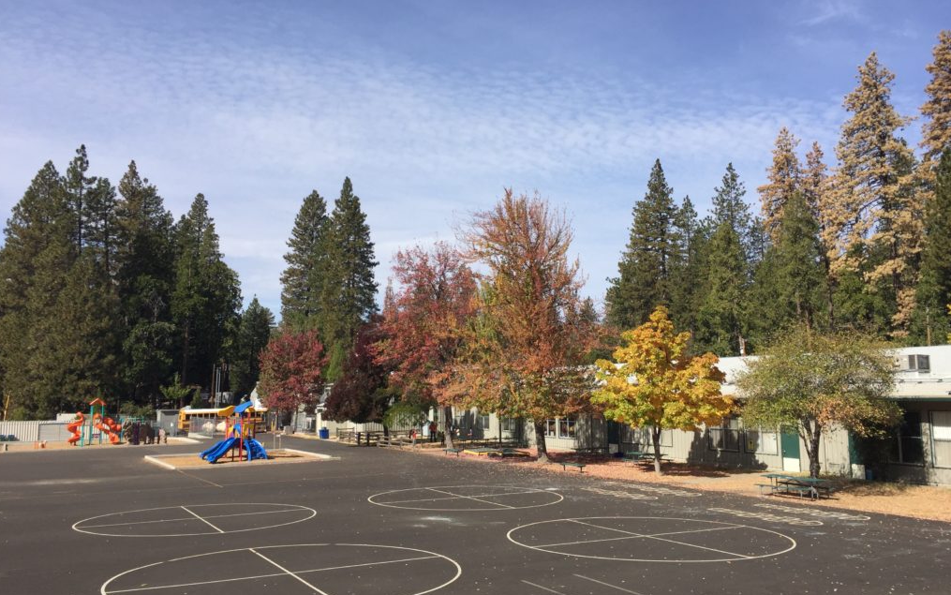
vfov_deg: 40.6
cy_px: 314
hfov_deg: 61.2
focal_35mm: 31
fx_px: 804
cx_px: 473
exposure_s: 1/1980
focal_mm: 4.15
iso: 32
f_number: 2.2
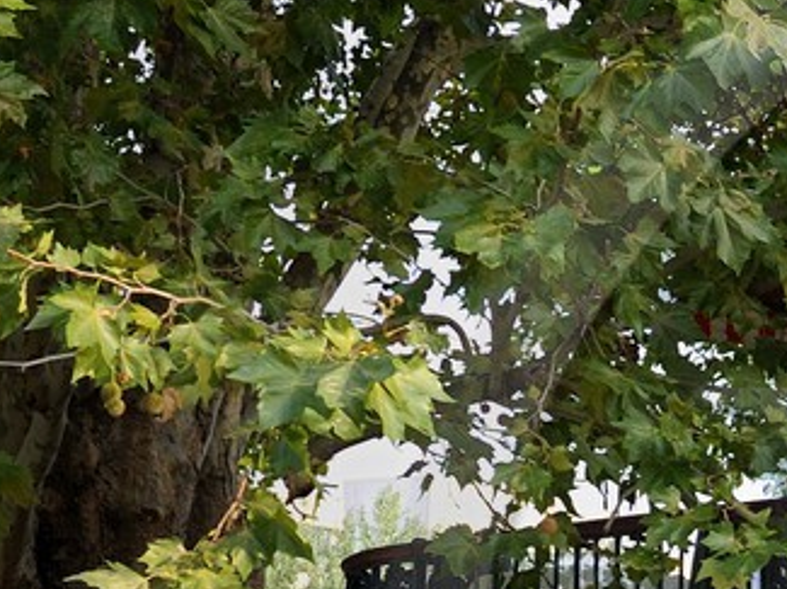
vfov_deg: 8.1
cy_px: 785
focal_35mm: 180
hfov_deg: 10.4
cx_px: 1356
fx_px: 4088
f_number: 4
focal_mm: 38
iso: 400
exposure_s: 1/200
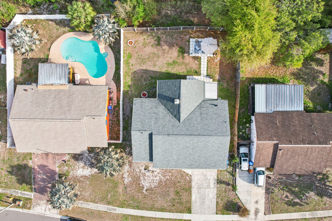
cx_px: 166
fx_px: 203
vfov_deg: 57.2
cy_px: 110
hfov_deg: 78.6
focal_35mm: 22
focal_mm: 8.4
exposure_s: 1/800
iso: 130
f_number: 2.8
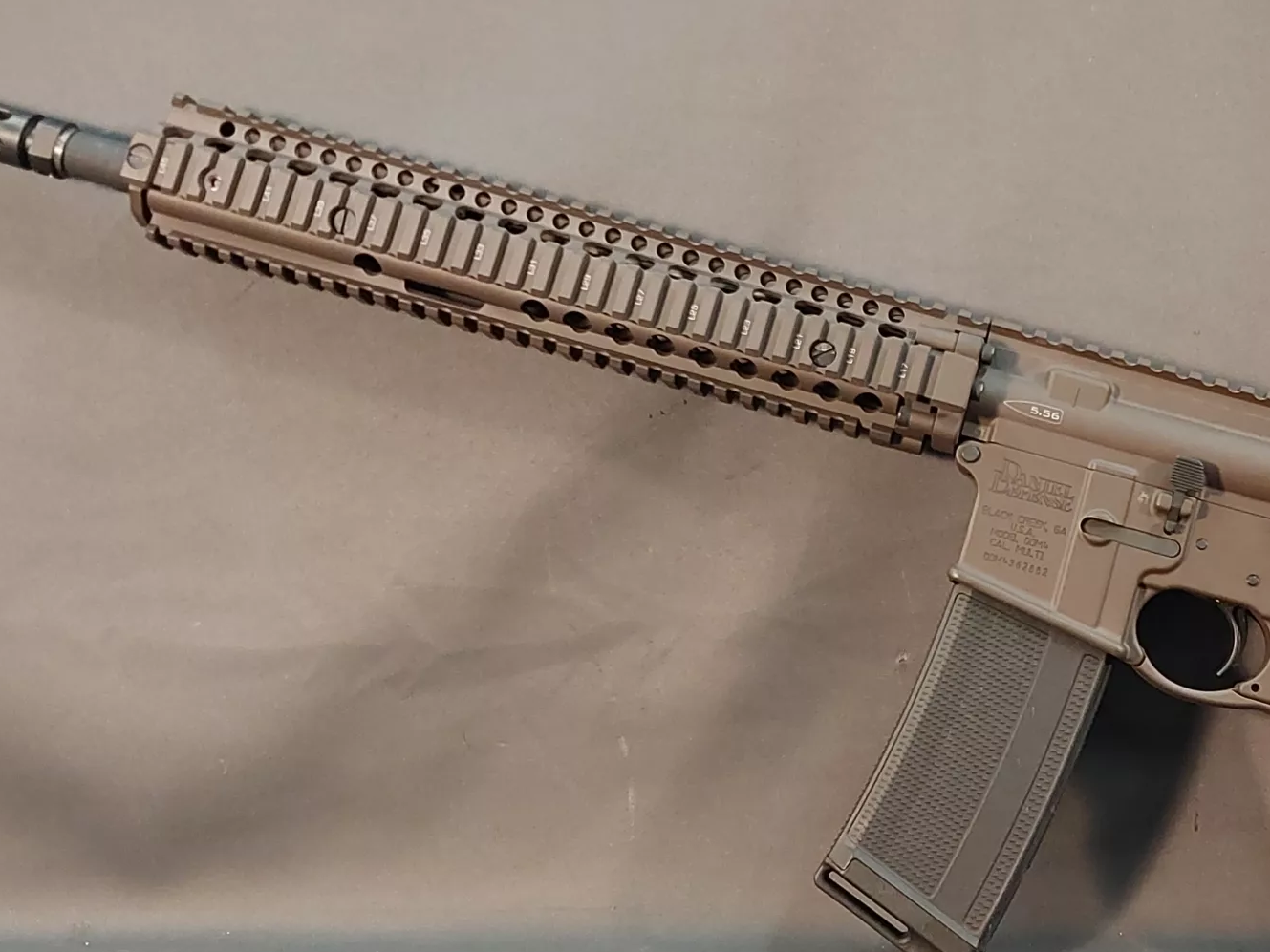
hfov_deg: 35.7
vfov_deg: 28.0
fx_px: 1908
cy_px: 477
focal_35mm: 52
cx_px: 1006
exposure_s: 1/50
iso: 400
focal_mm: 4
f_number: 1.8
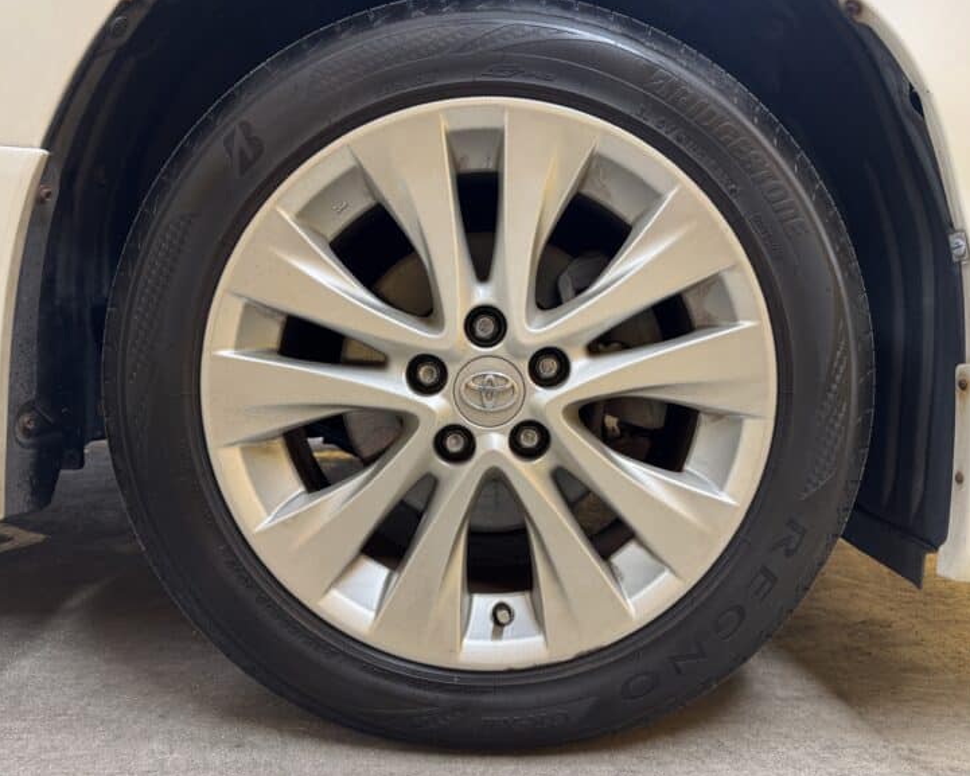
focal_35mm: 26
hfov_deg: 66.0
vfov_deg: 54.9
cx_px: 492
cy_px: 378
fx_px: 747
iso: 160
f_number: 1.78
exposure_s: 1/50
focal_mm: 6.76
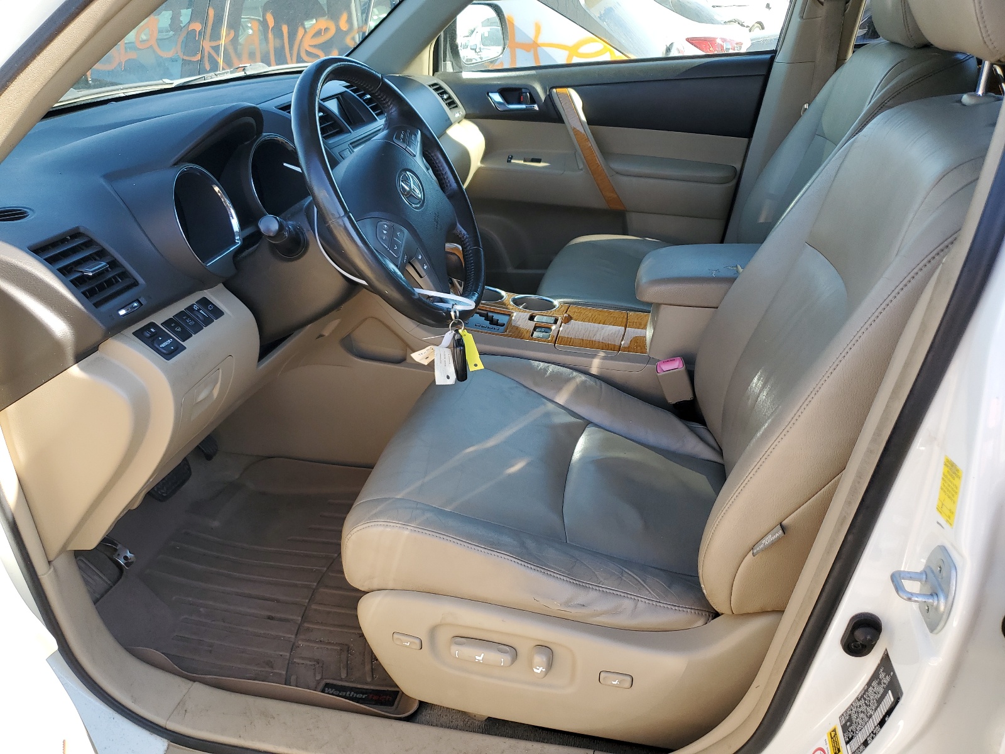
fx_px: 755
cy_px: 377
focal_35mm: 26
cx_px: 502
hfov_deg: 67.3
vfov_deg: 53.1
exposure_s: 1/357
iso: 50
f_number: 1.5
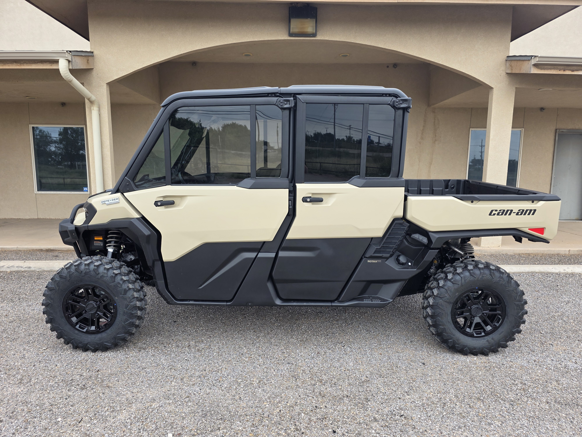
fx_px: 387
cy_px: 218
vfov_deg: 58.9
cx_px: 291
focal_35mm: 23
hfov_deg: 73.9
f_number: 1.7
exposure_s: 1/359
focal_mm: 6.3
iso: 40
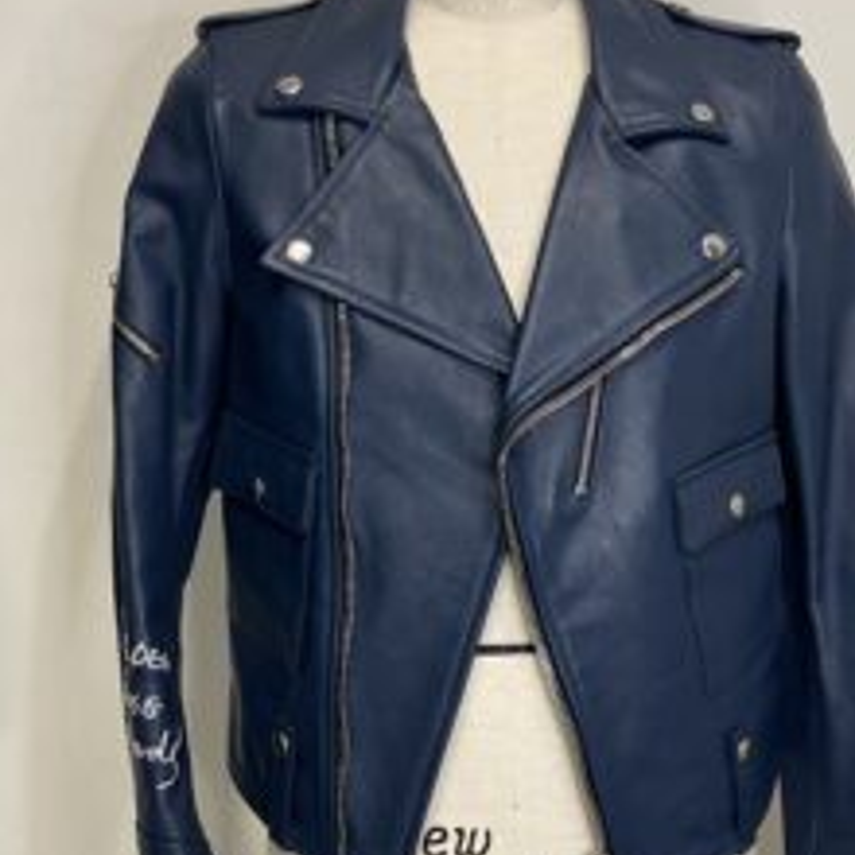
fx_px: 1257
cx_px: 513
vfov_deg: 37.5
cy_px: 416
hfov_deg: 37.4
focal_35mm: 45
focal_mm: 3.99
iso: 125
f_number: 1.8
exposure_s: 1/60
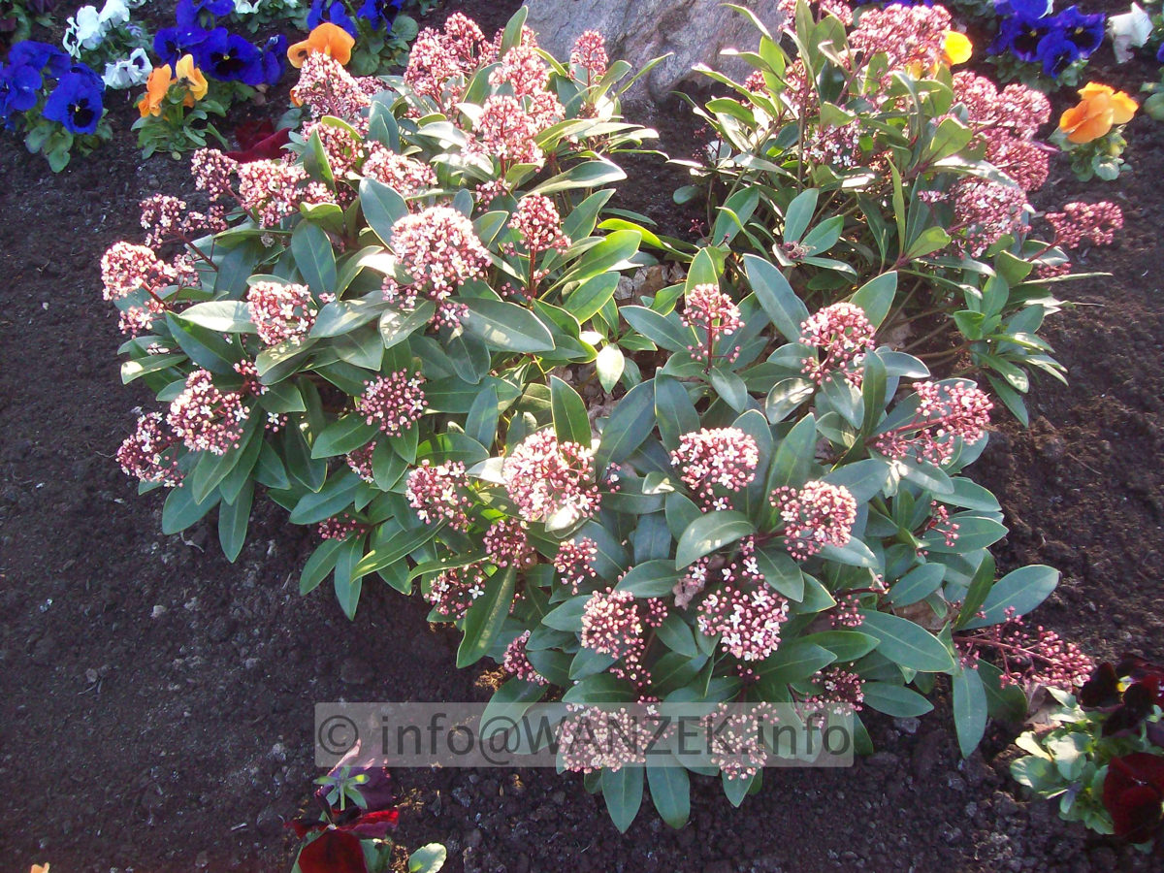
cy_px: 436
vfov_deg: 39.7
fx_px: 1211
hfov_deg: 51.4
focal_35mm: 36
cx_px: 582
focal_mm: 6
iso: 200
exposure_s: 1/158
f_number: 2.7
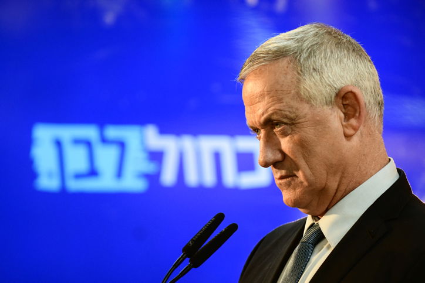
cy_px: 142
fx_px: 3188
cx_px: 212
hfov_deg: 7.6
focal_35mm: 270
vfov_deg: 5.1
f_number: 3.2
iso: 1250
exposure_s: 1/320
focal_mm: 180
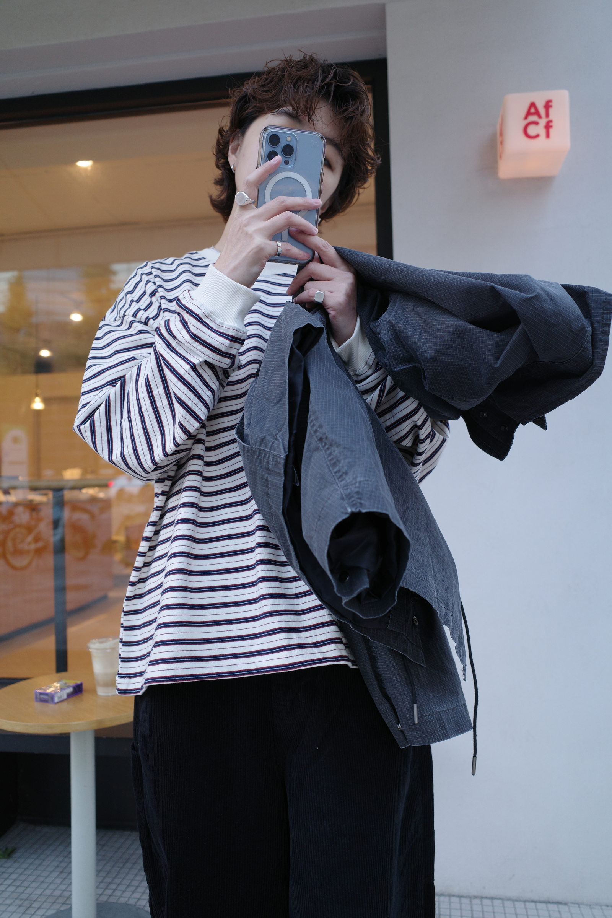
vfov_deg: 65.5
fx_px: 714
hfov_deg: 46.4
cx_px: 306
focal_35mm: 28
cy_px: 459
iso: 320
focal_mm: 18.3
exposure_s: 1/30
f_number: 2.8
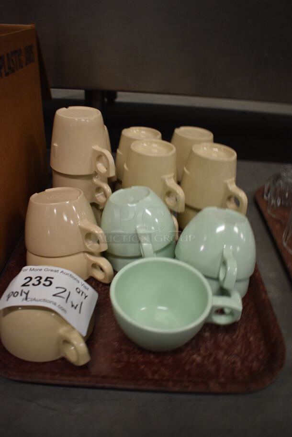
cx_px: 146
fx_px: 328
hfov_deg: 48.0
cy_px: 218
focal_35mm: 27
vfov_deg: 67.3
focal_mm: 18
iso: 1250
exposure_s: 1/125
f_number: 3.5
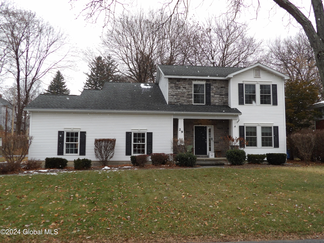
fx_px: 309
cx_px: 162
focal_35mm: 33
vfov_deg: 42.9
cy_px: 122
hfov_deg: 55.4
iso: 100
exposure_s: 1/207
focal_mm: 5.9
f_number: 3.1
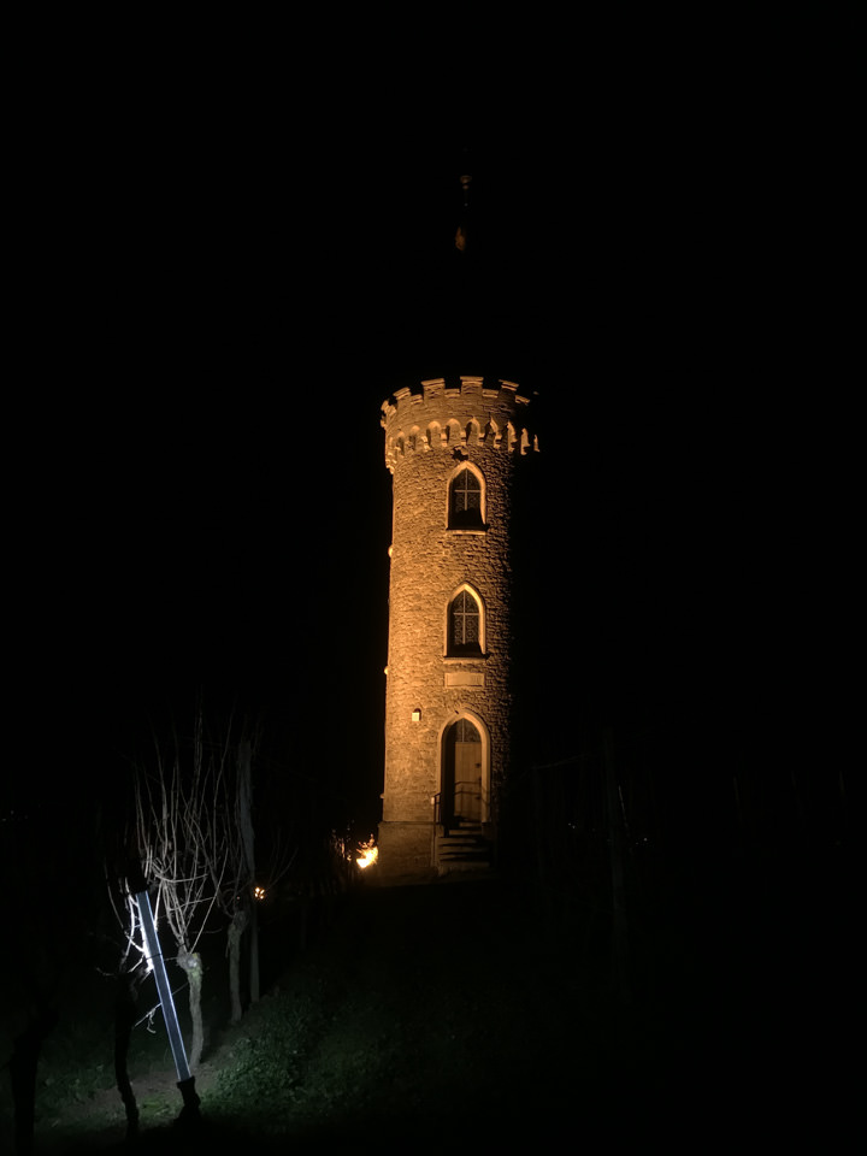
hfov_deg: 48.2
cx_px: 434
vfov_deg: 61.7
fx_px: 968
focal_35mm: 29
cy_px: 578
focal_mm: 4.15
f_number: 2.2
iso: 125
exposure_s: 1/13
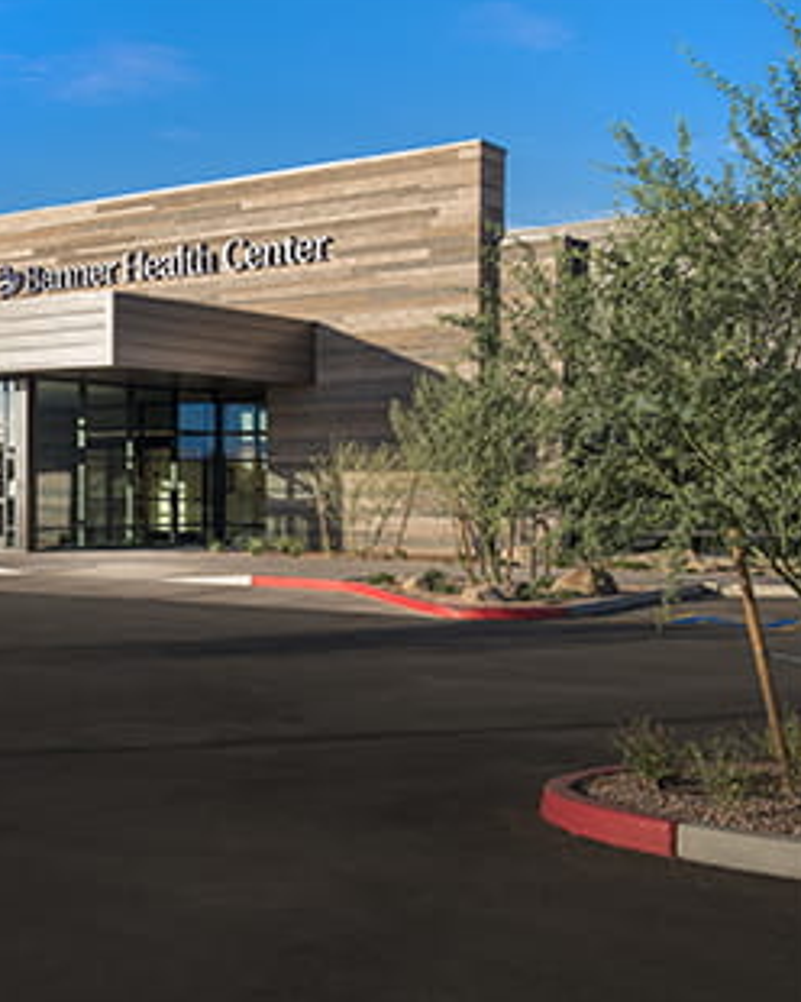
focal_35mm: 52
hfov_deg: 27.8
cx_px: 42
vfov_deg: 36.0
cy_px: 491
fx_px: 1541
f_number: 8
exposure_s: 1/160
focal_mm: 36
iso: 100
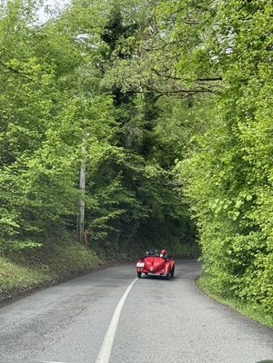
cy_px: 182
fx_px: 505
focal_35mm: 48
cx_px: 136
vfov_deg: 39.7
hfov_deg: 30.3
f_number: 1.78
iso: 64
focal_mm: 6.76
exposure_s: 1/633
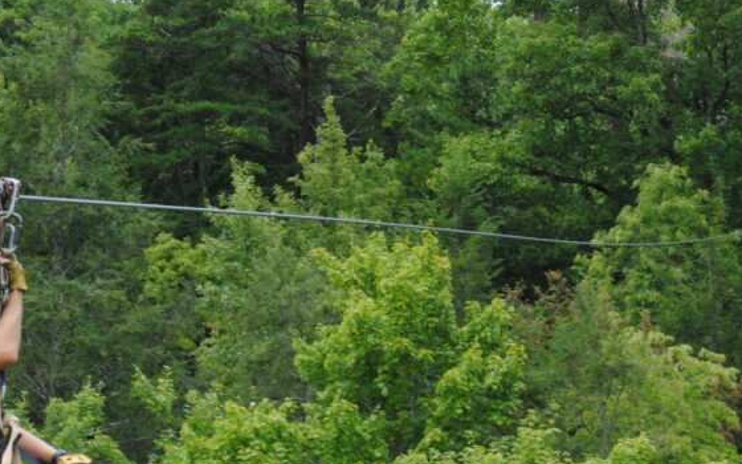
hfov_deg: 13.6
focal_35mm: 154
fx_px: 3113
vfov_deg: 8.5
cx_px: 237
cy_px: 257
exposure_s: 1/640
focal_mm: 55
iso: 1600
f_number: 13
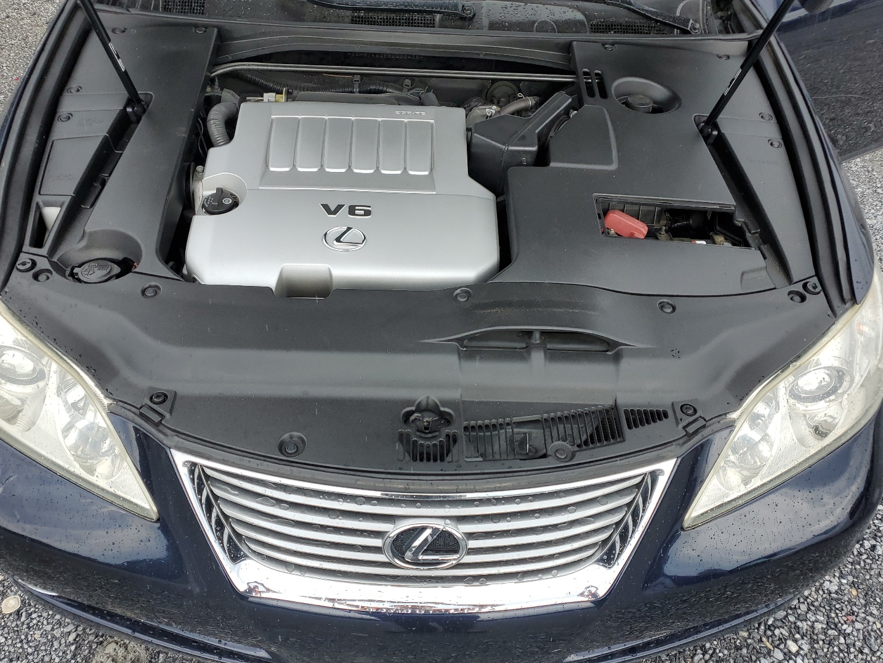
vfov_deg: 48.2
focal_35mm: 29
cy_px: 349
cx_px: 435
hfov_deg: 61.6
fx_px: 740
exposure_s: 1/588
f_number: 1.5
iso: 50
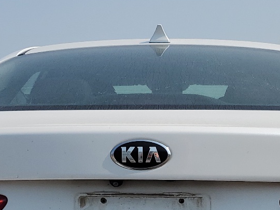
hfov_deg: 25.3
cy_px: 240
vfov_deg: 18.3
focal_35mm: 77
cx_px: 153
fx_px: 623
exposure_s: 1/10000
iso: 50
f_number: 1.5
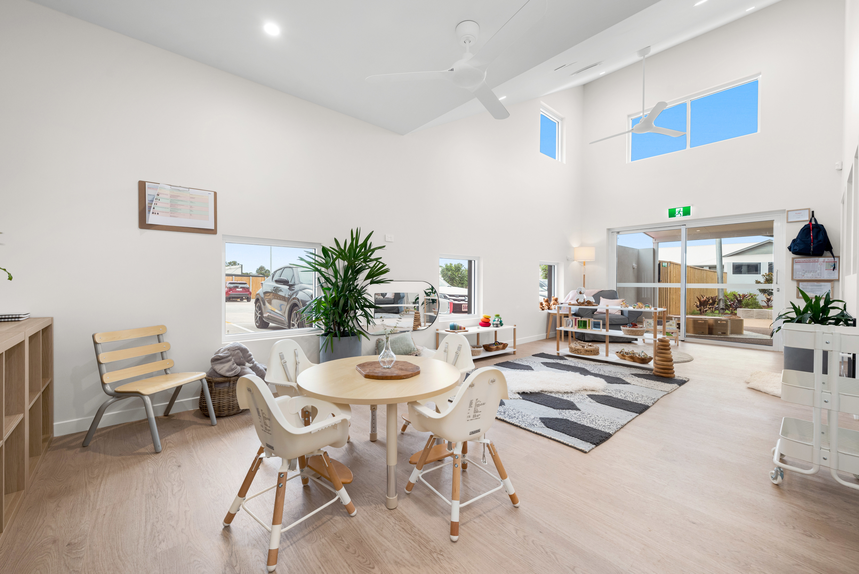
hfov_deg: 104.2
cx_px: 430
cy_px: 287
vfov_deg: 81.3
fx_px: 334
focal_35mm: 14
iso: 320
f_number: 8
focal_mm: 14
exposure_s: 1/13
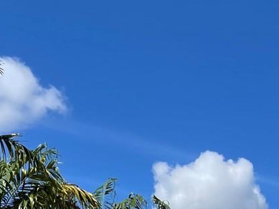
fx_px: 806
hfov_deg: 19.6
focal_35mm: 100
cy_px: 296
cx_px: 188
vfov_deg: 14.0
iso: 32
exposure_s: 1/4292
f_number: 1.6
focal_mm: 4.2
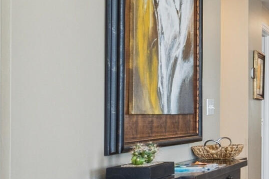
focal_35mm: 84
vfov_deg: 16.2
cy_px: 118
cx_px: 648
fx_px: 627
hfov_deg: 14.8
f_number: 8
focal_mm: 10
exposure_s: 1/50
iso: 200
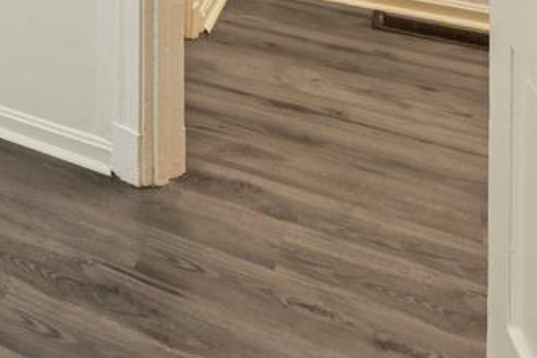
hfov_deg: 24.4
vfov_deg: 17.4
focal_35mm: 59
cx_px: -312
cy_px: -331
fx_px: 880
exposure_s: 1/15
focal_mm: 14
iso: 400
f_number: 8
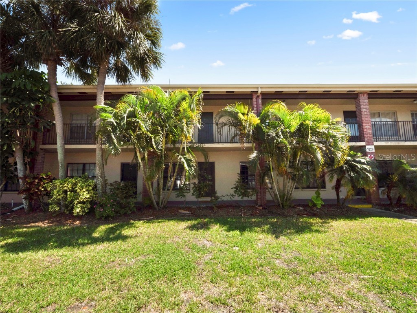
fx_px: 169
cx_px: 208
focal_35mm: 14
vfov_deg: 85.7
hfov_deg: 102.1
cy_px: 156
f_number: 13
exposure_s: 1/250
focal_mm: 7
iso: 250
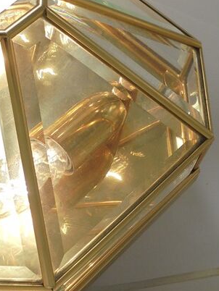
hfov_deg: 17.0
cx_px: -3
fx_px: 716
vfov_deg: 23.0
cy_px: 111
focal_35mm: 85
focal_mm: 6.9
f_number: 4.2
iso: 100
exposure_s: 1/160
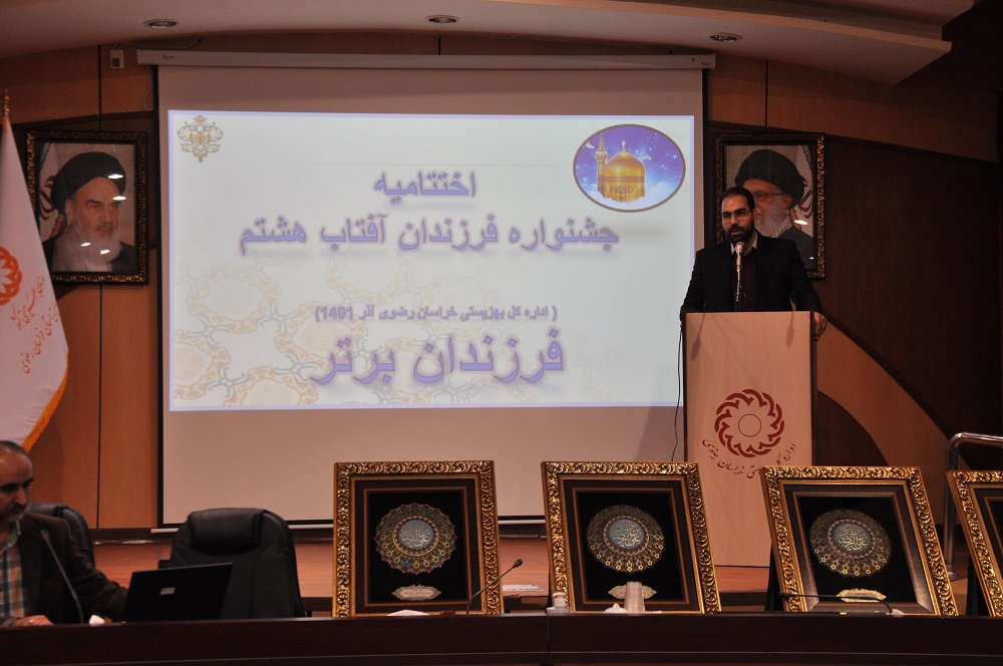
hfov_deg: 31.9
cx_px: 502
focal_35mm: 63
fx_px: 1753
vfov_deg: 21.5
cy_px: 333
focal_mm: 42
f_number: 4.8
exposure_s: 1/60
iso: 640
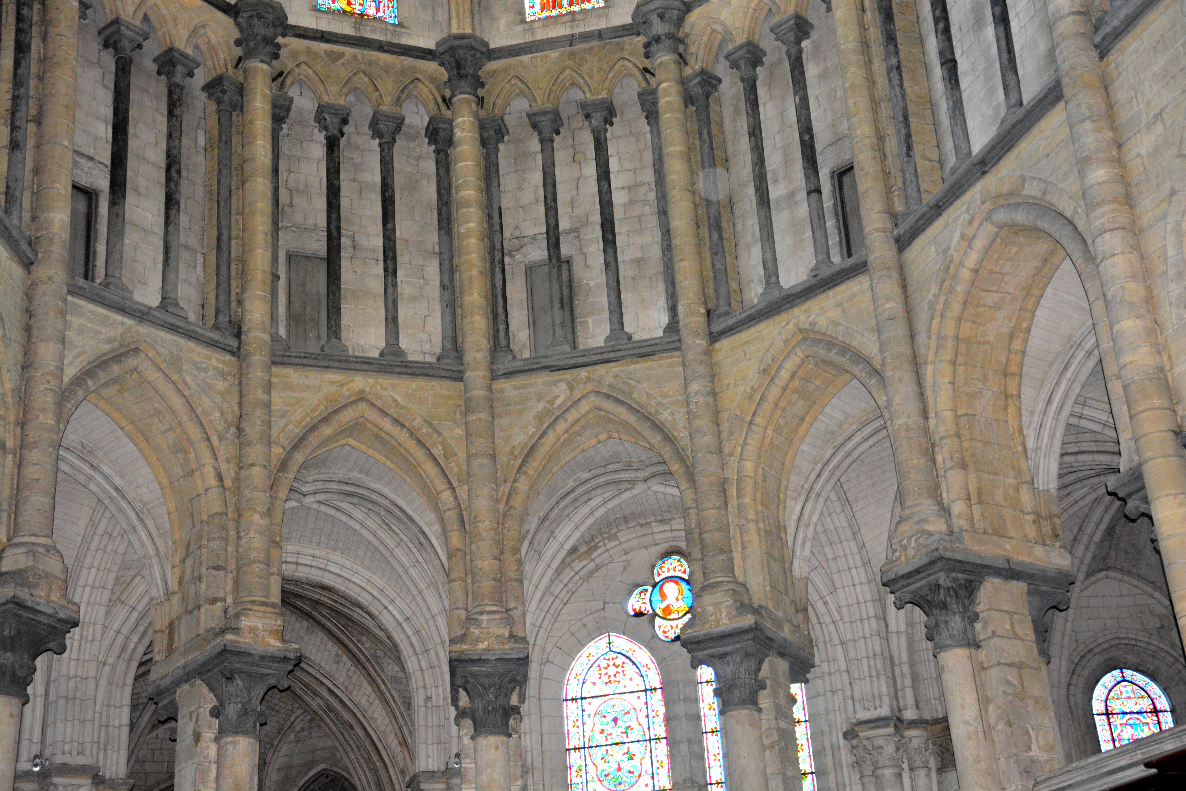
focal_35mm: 51
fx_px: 1680
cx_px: 593
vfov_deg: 26.5
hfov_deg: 38.9
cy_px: 396
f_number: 4.2
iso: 3200
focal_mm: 34
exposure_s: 1/60
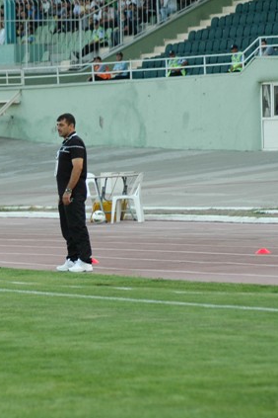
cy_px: 209
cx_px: 69
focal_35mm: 277
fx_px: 3208
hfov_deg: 5.0
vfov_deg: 7.4
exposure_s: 1/200
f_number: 5
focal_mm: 122
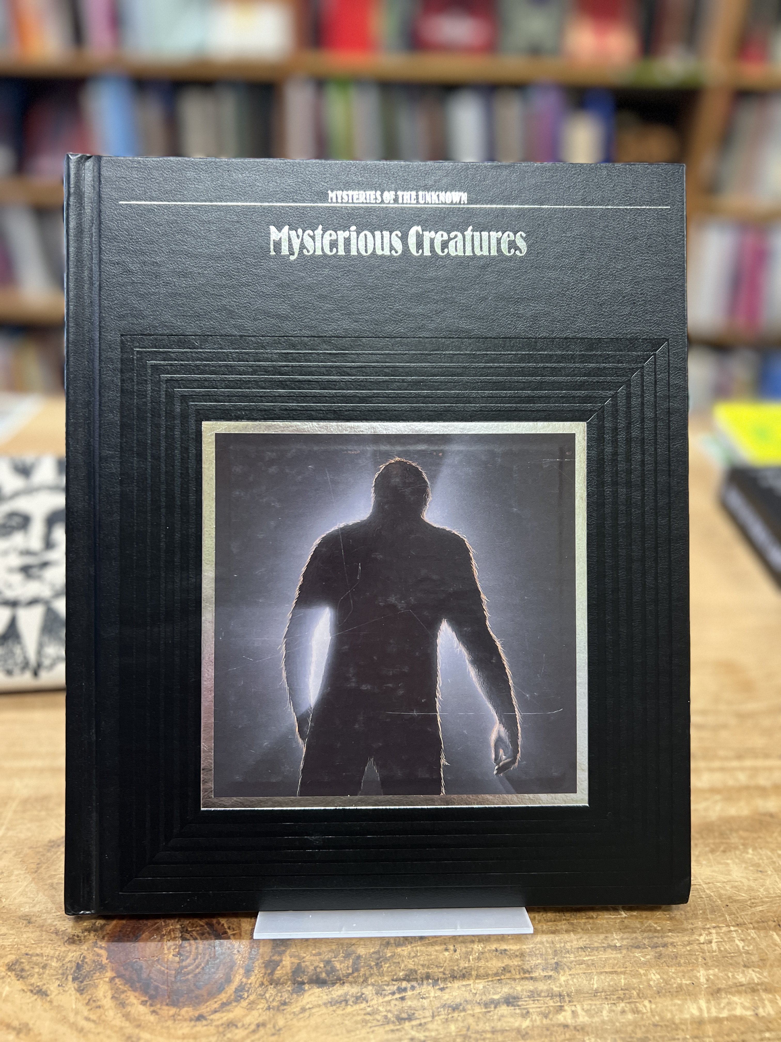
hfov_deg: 53.1
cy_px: 521
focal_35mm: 26
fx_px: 782
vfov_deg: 67.3
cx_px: 390
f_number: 1.5
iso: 250
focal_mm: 5.7
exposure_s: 1/60
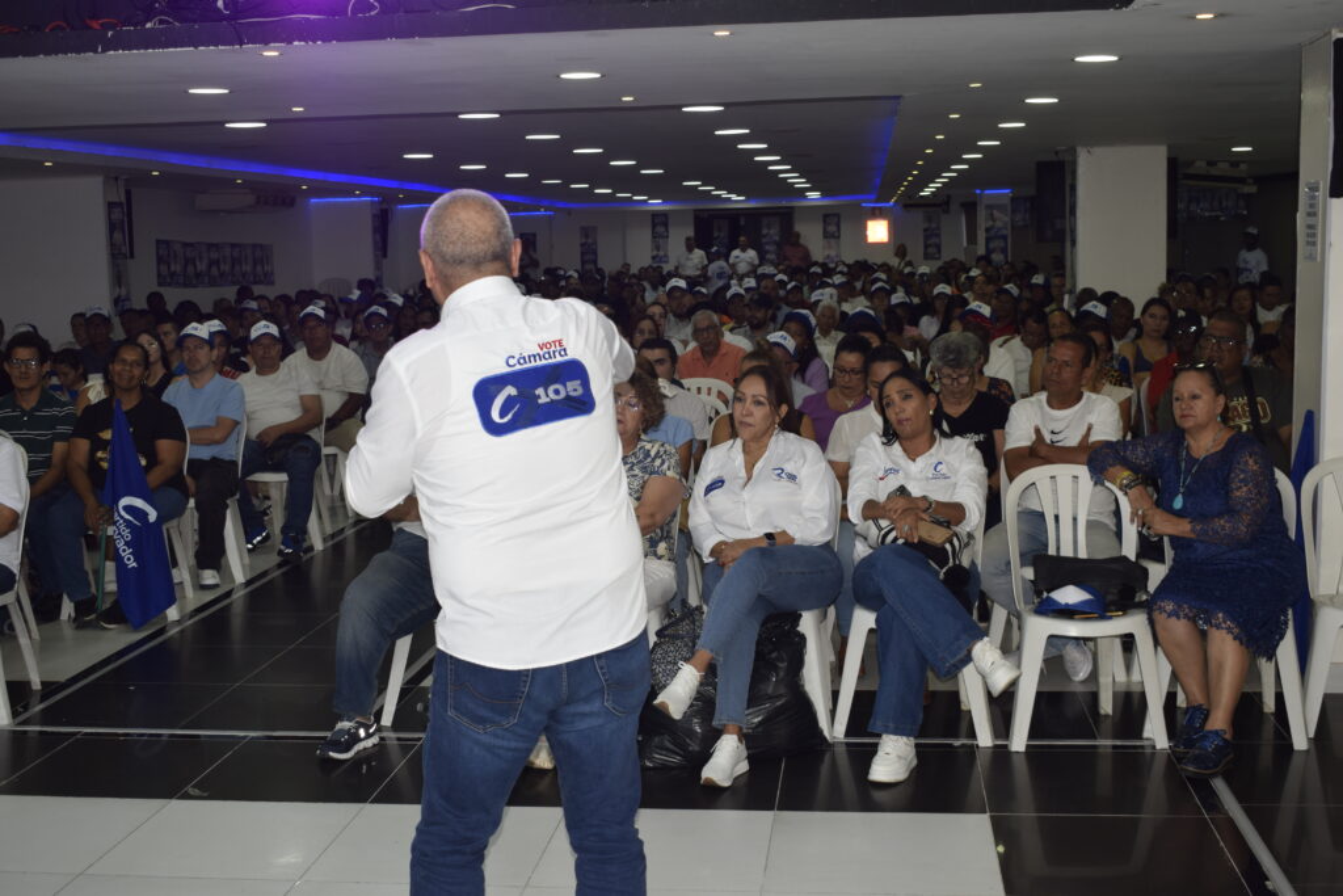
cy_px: 448
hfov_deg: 43.6
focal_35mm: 45
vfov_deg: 29.9
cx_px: 672
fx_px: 1679
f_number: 5.6
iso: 250
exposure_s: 1/100
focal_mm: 30
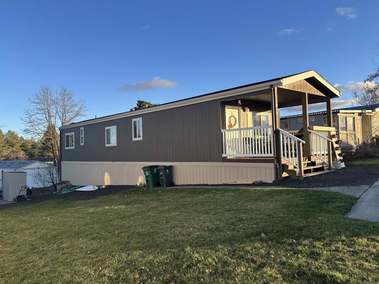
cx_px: 184
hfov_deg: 61.6
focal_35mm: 29
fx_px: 318
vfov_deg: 48.2
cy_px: 140
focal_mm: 5.96
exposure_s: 1/1103
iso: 50
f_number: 1.6
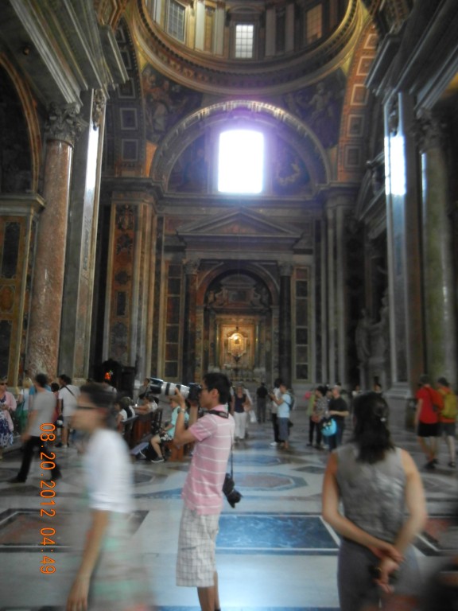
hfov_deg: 46.8
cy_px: 306
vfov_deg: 60.0
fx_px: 529
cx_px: 229
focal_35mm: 30
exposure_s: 1/2.5
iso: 200
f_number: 3.5
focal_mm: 5.4
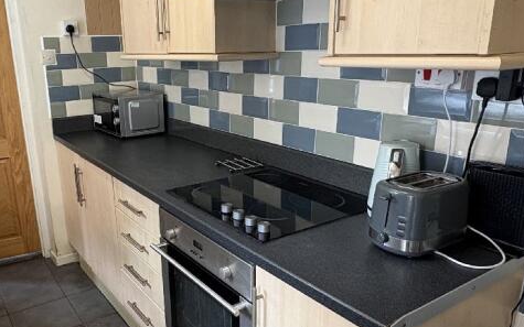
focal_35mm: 32
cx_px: 211
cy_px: 185
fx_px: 457
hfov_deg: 59.2
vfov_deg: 39.4
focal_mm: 2.22
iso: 200
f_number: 2.2
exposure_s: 1/50
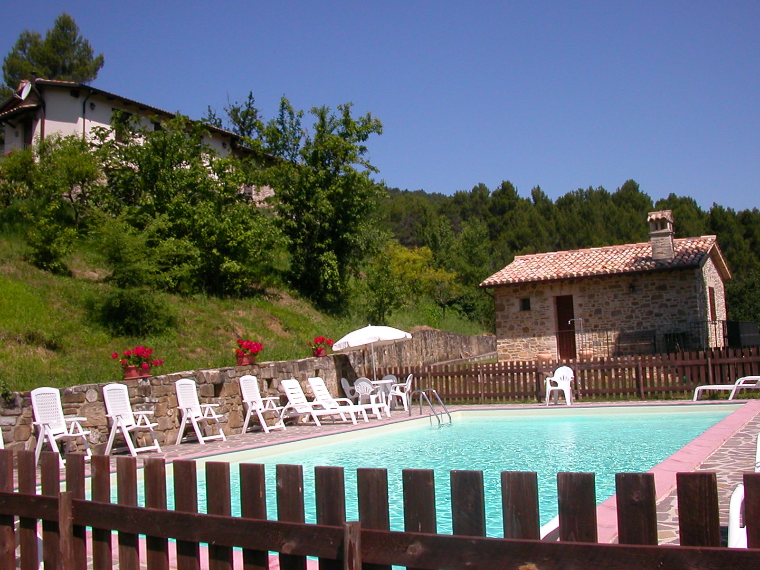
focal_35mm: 37
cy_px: 285
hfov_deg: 50.1
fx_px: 812
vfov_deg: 38.7
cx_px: 380
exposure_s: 1/885
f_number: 4.5
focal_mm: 5.6
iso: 100
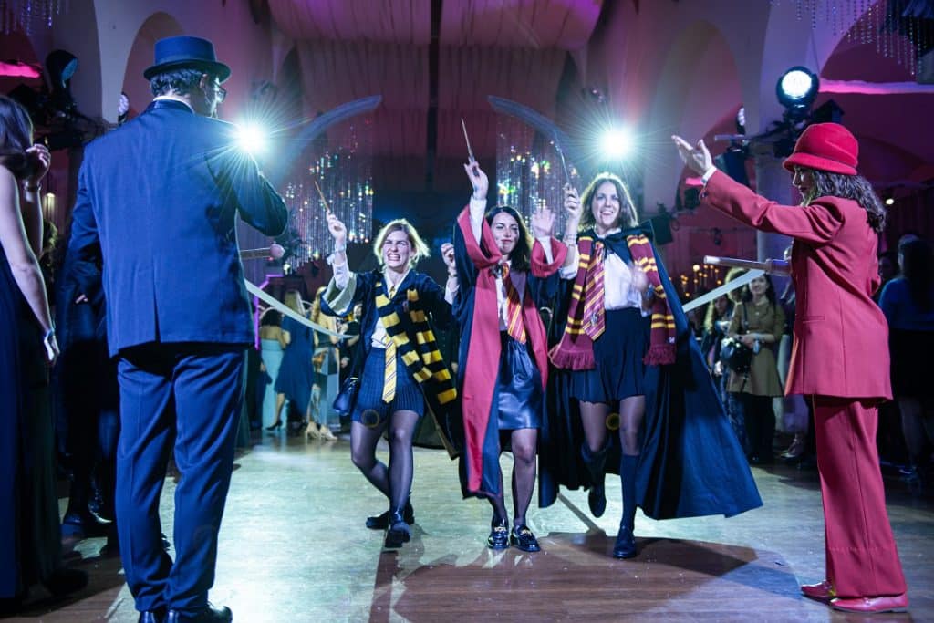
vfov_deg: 38.9
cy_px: 312
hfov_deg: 55.8
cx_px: 467
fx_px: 882
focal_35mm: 34
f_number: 2.8
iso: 320
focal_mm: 34
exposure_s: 1/80
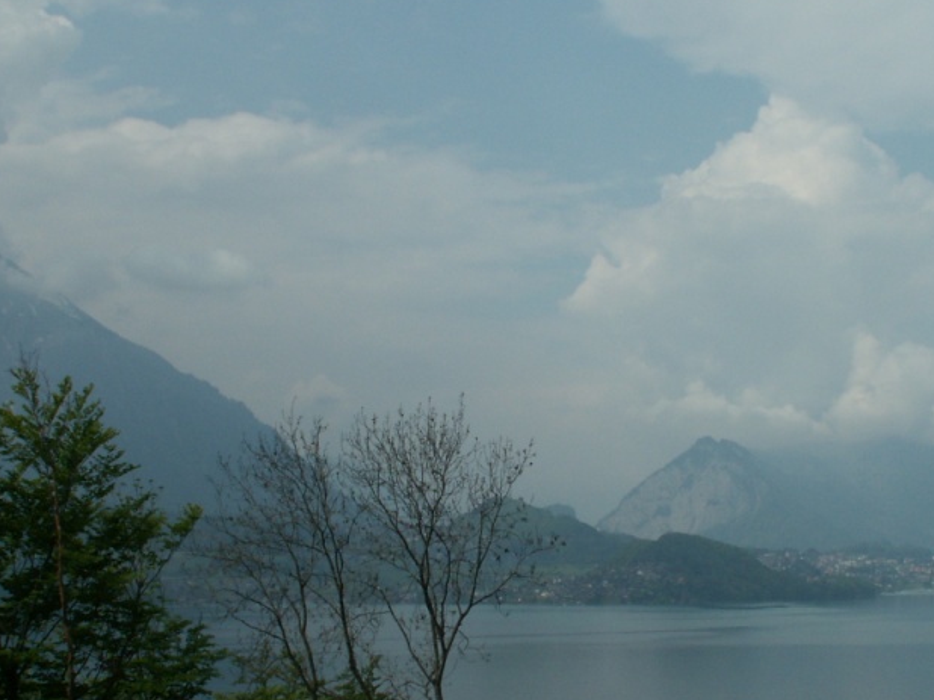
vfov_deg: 25.1
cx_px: 567
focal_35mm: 58
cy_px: 438
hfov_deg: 33.1
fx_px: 1564
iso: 50
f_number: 8
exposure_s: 1/400
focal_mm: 5.86
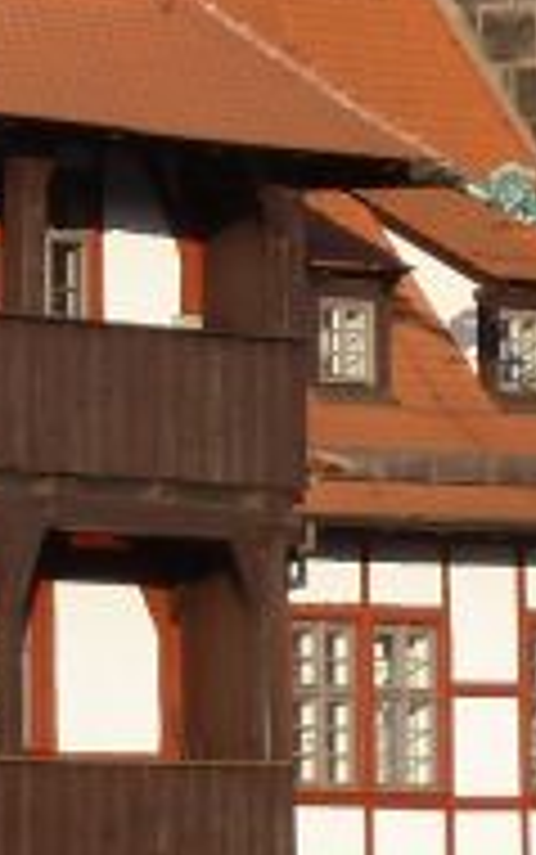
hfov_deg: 3.8
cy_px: -104
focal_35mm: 337
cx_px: -716
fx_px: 7865
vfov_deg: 6.2
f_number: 3.9
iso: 80
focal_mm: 9.7
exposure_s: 1/320
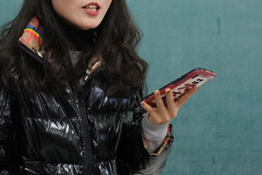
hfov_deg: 19.6
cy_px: 18
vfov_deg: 13.4
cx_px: -6
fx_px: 735
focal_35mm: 101
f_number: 3.6
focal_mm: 32.9
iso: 1600
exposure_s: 1/34
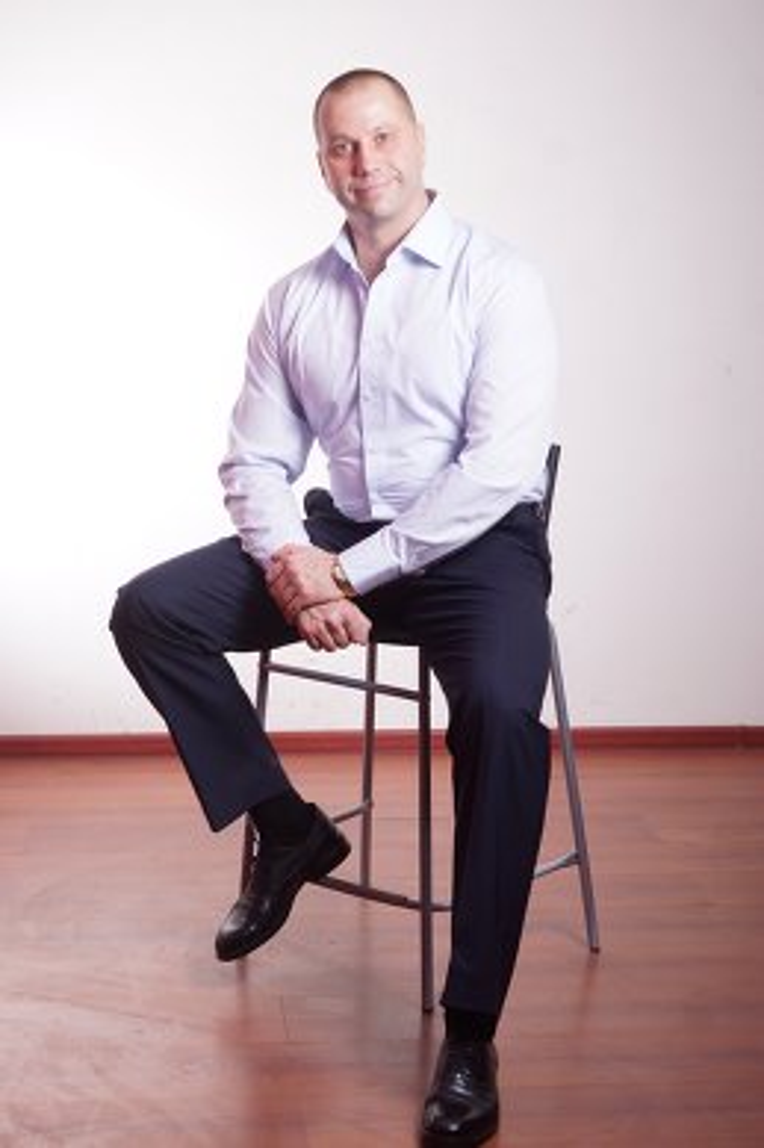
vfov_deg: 29.9
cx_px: 382
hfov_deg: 20.1
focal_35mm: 68
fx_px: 2150
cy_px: 574
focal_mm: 45
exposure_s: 1/200
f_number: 5.6
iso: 100
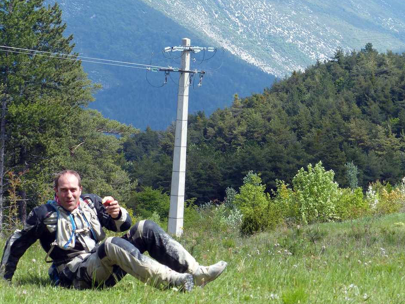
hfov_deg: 10.6
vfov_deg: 8.0
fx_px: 2176
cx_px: 162
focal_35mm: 186
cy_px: 171
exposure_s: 1/400
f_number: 4
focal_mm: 23.9
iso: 100
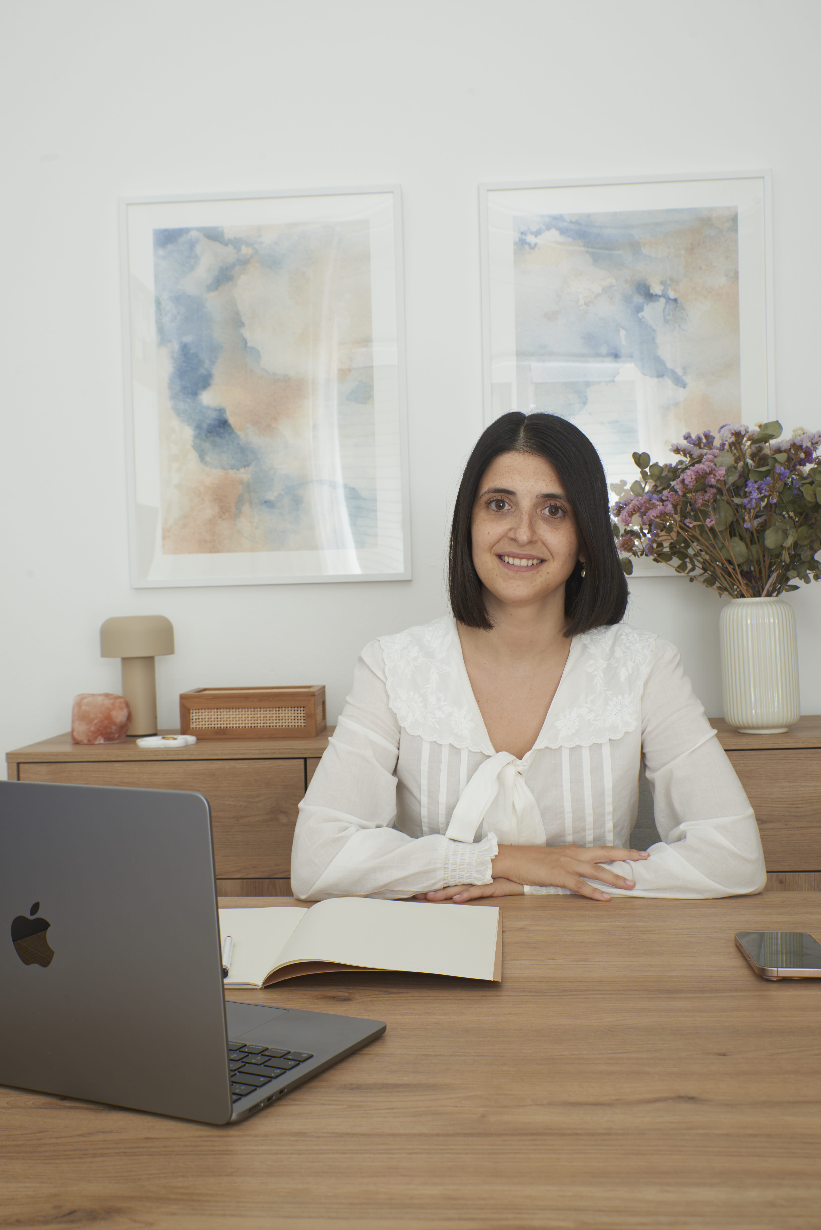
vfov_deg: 48.4
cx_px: 410
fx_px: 1367
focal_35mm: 40
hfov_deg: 33.4
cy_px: 615
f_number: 10
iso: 280
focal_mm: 40
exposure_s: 1/125
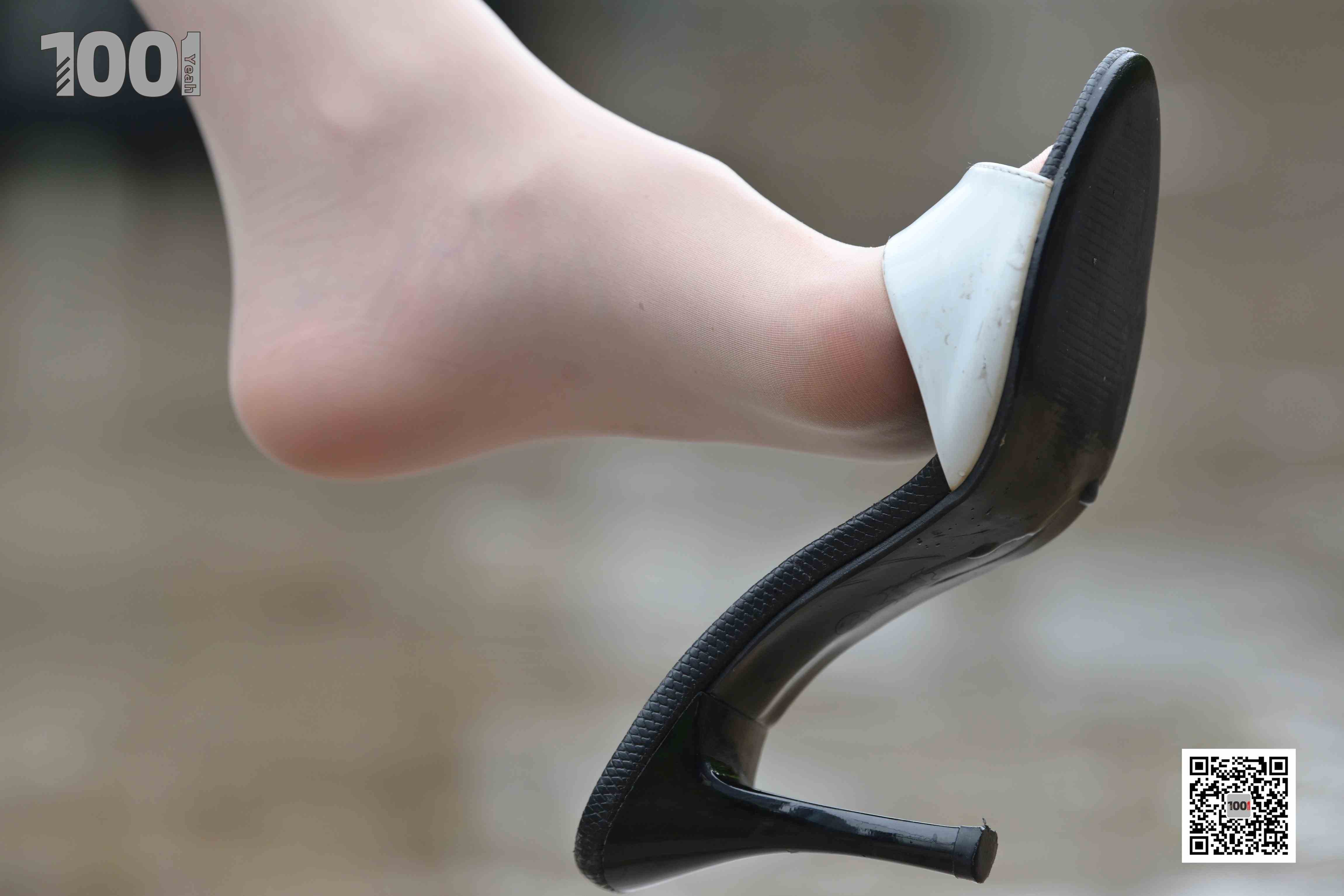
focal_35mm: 200
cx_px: 672
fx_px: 7466
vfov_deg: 6.9
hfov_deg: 10.3
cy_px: 448
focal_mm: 200
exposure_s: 1/200
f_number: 5
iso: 640
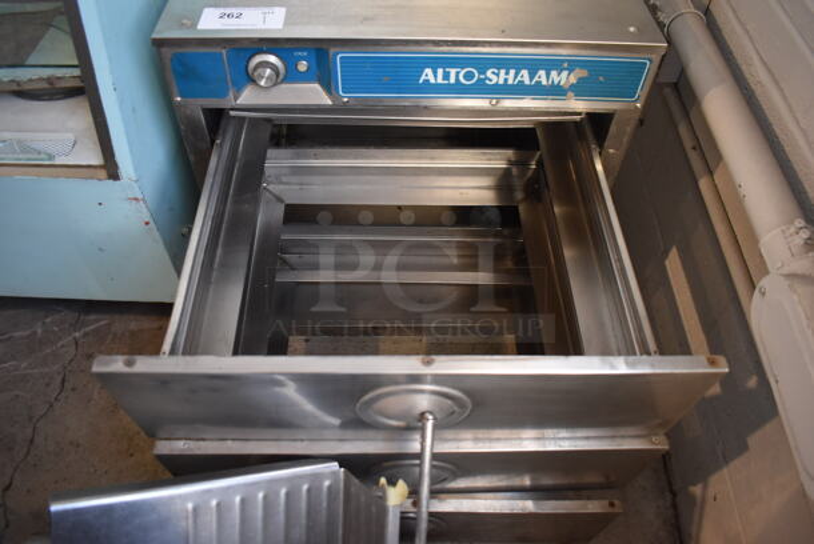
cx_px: 407
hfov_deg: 67.3
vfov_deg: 48.0
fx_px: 611
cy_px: 272
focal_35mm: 27
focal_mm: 18
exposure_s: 1/125
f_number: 3.5
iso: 1400
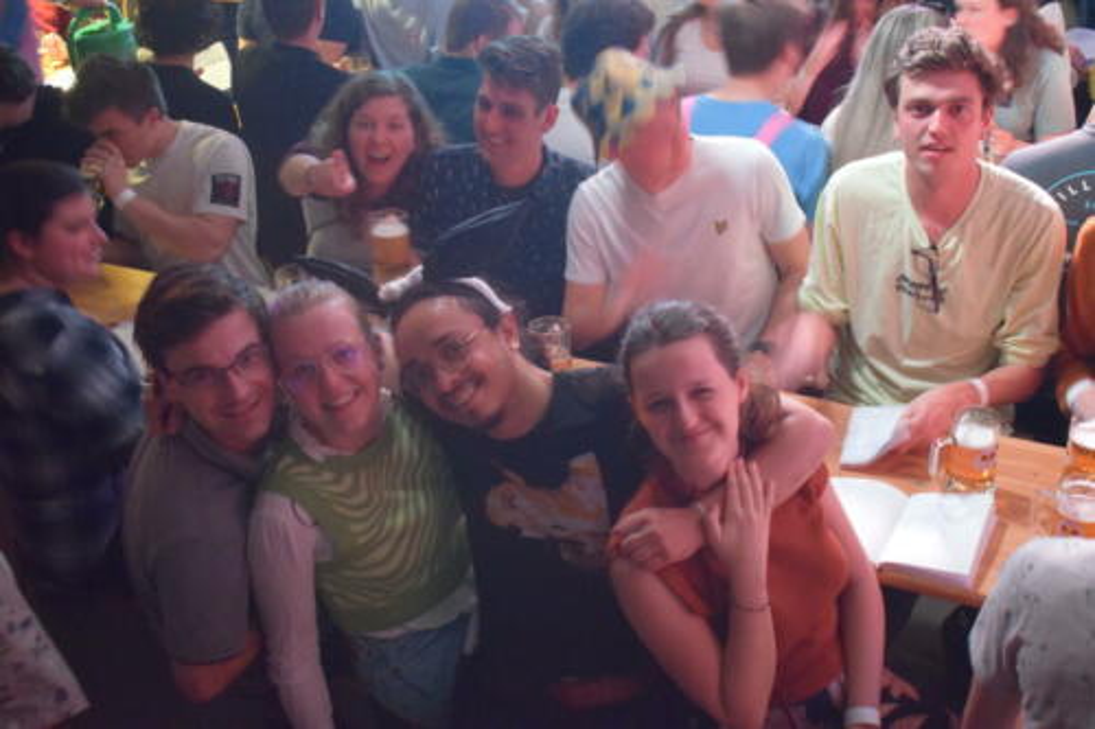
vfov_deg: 31.9
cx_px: 548
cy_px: 364
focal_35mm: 42
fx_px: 1277
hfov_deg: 46.4
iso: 6400
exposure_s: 1/13
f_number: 4.2
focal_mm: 28
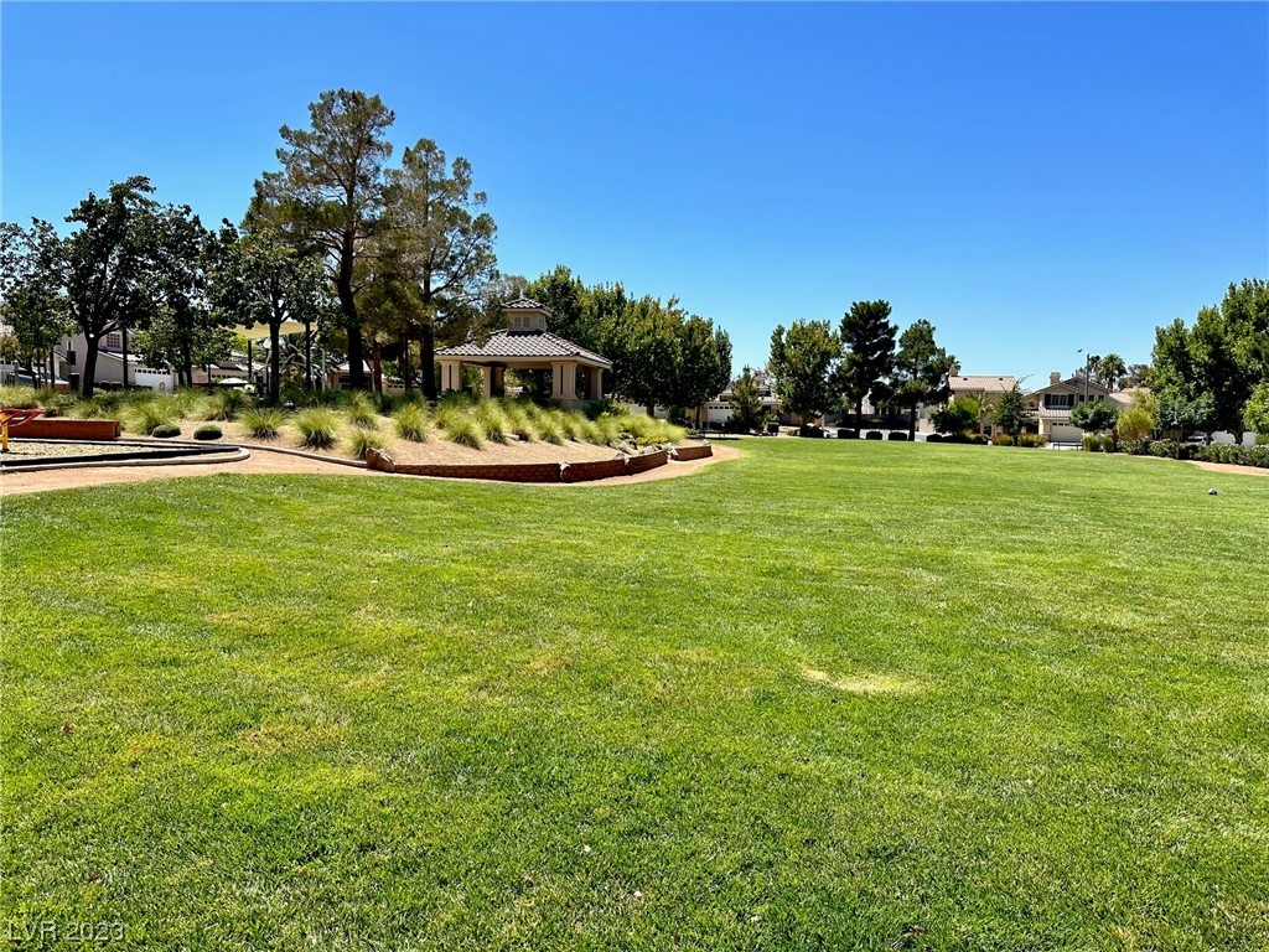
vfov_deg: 56.8
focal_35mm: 24
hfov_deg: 71.6
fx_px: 880
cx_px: 634
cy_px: 476
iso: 80
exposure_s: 1/4016
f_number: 1.78
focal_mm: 6.86
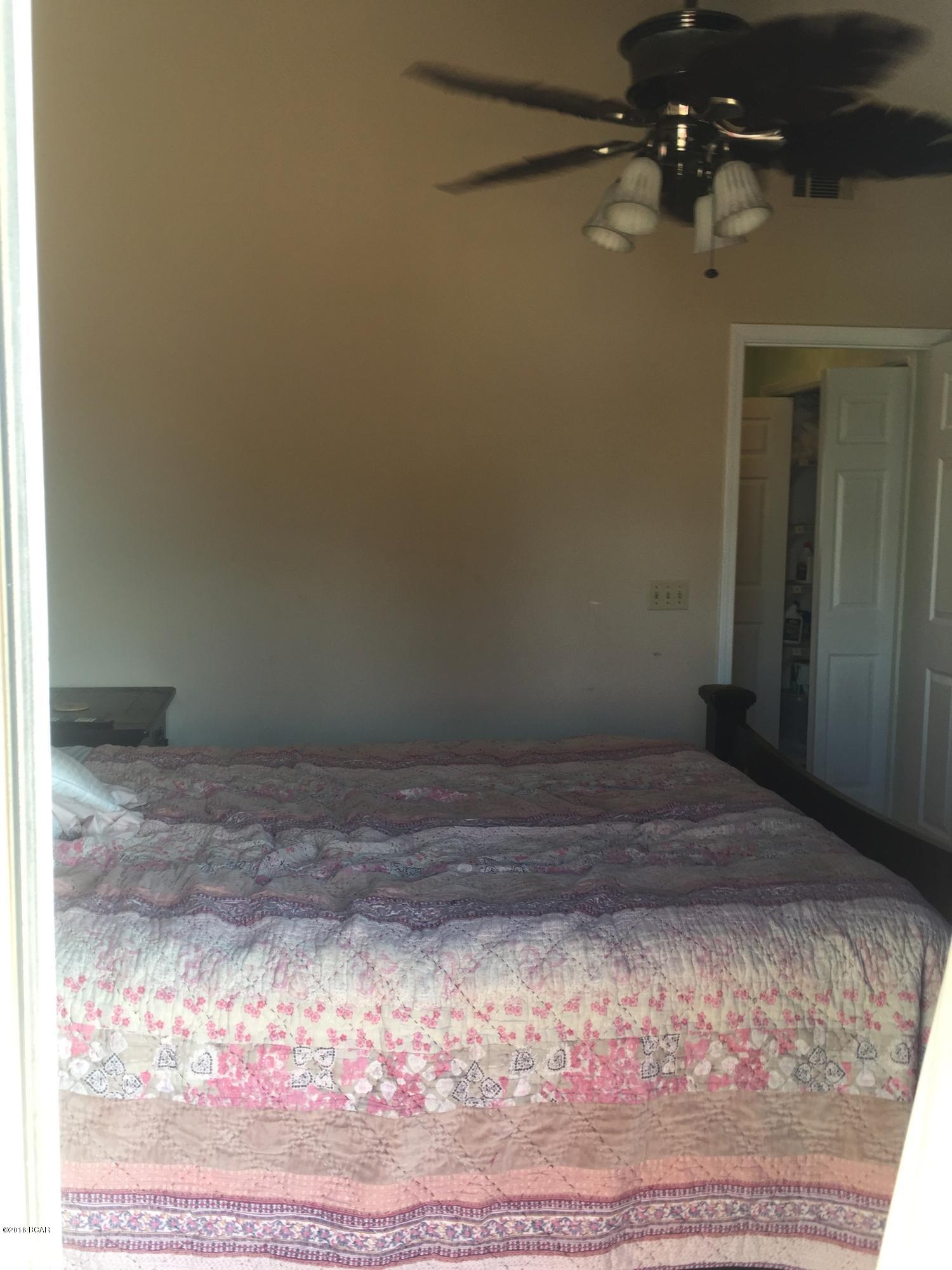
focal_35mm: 29
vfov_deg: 61.7
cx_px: 476
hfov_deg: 48.2
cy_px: 635
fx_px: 1063
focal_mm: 4.15
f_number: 2.2
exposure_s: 1/60
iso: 32
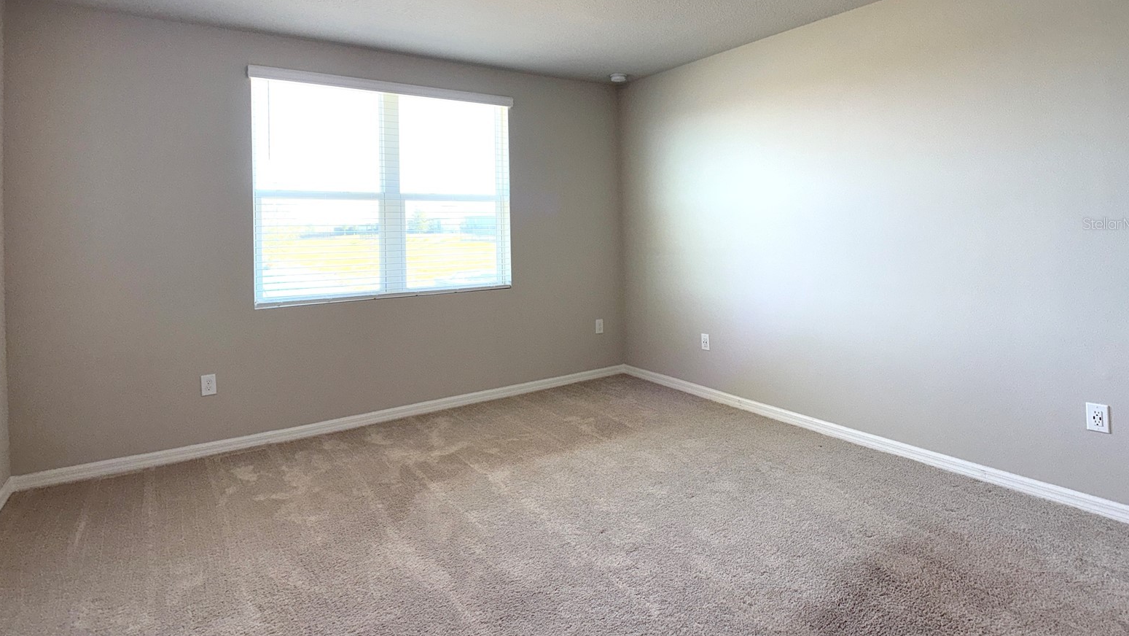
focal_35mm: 27
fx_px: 808
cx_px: 569
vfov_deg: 42.5
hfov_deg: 69.8
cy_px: 223
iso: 80
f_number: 1.78
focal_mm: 6.76
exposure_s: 1/228
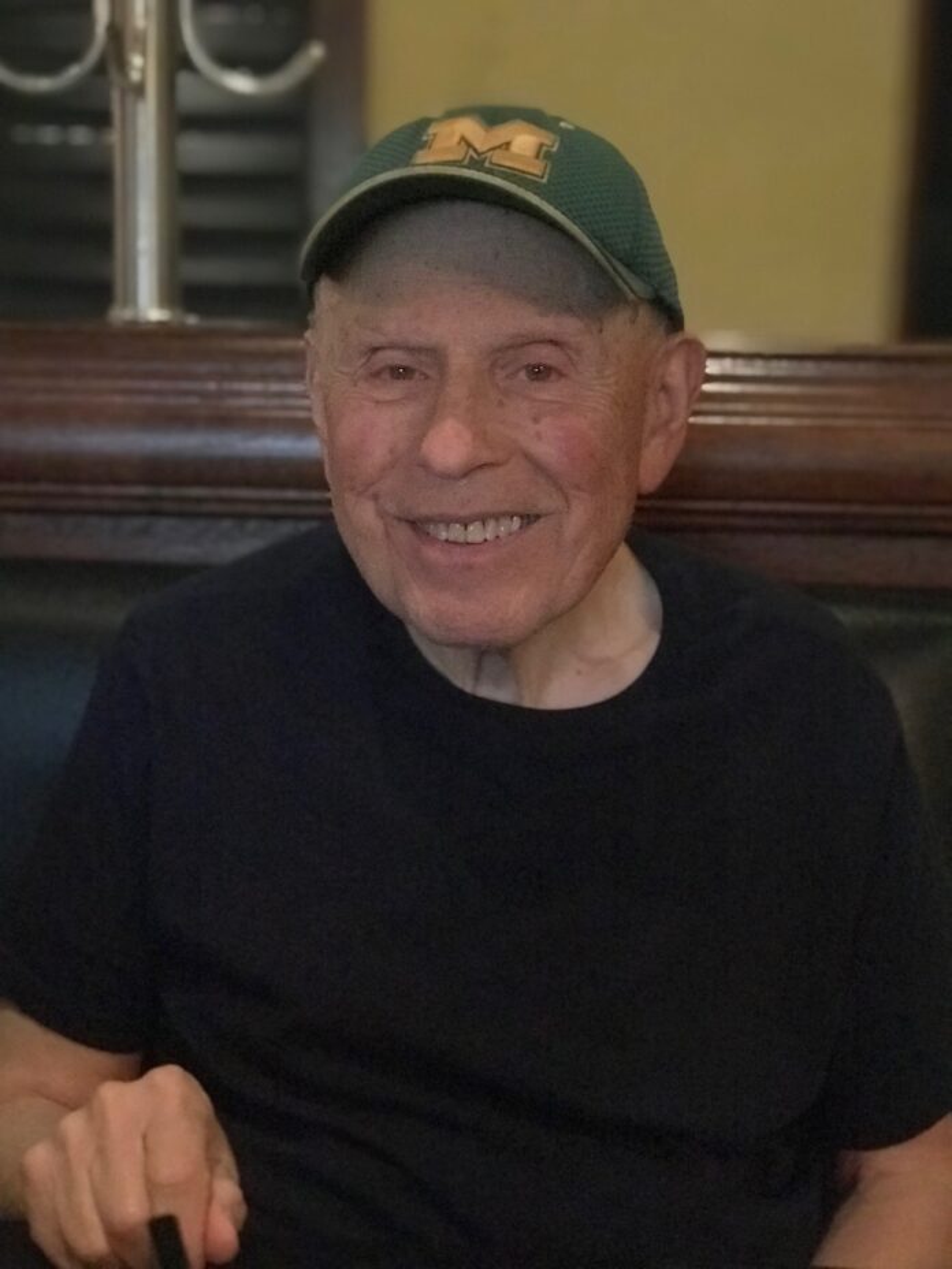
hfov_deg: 25.7
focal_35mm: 57
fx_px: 2090
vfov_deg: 33.8
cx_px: 476
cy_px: 634
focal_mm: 6.6
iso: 1250
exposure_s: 1/60
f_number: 2.8
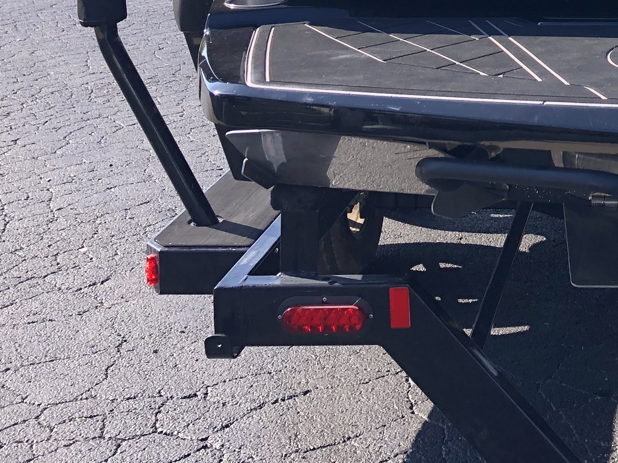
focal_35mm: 70
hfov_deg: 25.5
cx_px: 699
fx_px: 1250
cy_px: -98
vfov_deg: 19.7
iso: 20
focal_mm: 3.99
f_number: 1.8
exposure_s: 1/960
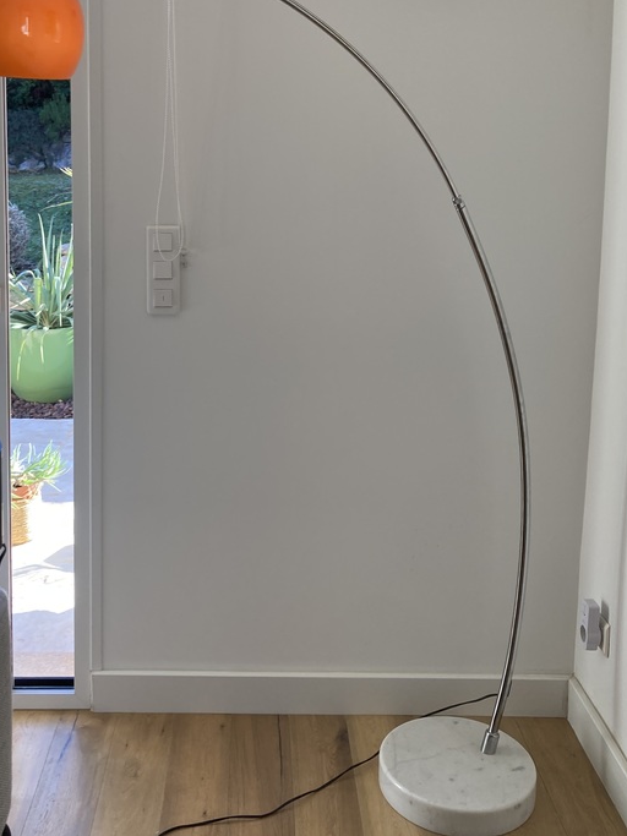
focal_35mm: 42
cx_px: 271
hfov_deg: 34.3
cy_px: 269
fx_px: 1015
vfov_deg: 44.1
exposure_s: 1/121
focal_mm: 3.99
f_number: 1.8
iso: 32
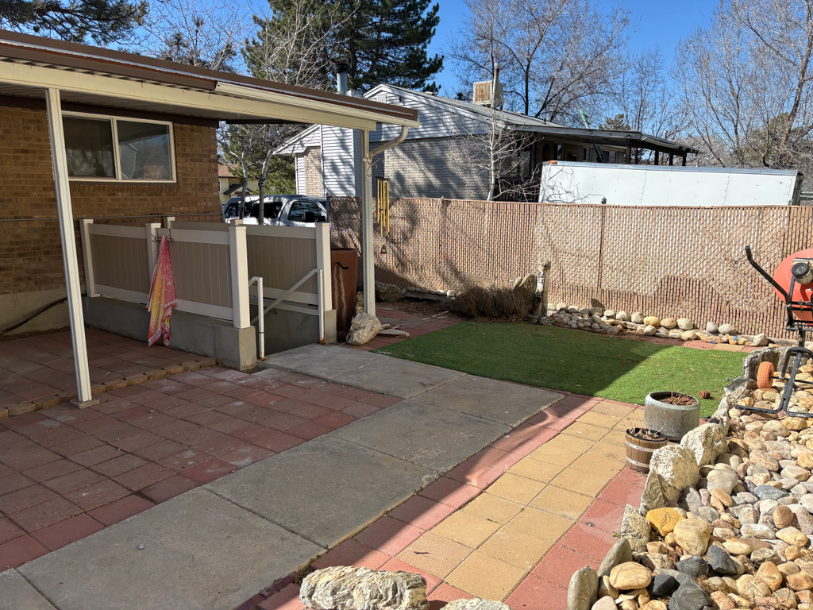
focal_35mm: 26
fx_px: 611
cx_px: 406
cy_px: 305
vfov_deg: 53.1
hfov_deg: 67.3
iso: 50
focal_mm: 5.96
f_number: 1.6
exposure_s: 1/2857
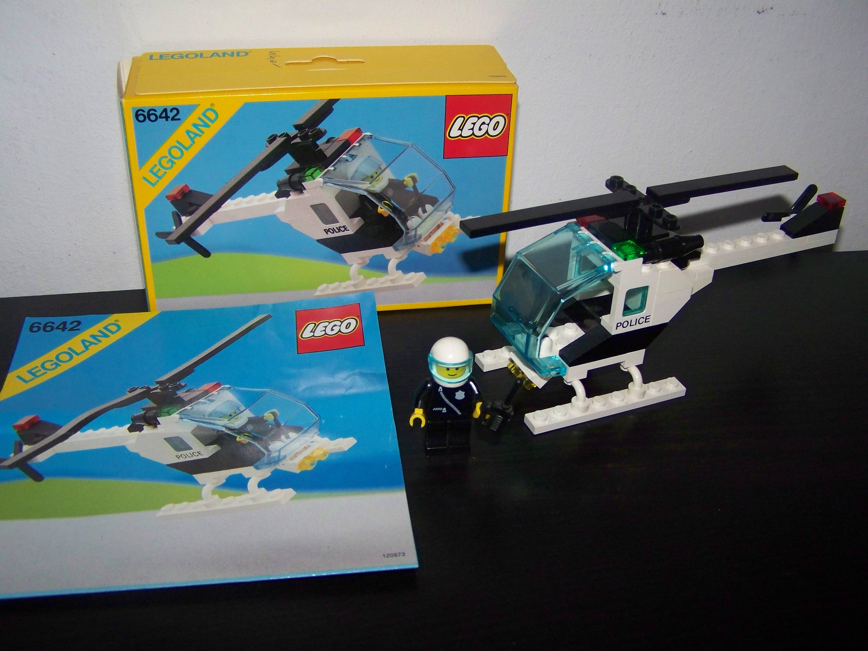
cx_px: 434
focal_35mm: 38
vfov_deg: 37.7
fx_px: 953
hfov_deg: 49.0
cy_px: 326
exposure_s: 1/30
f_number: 2.8
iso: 200
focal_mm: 6.3
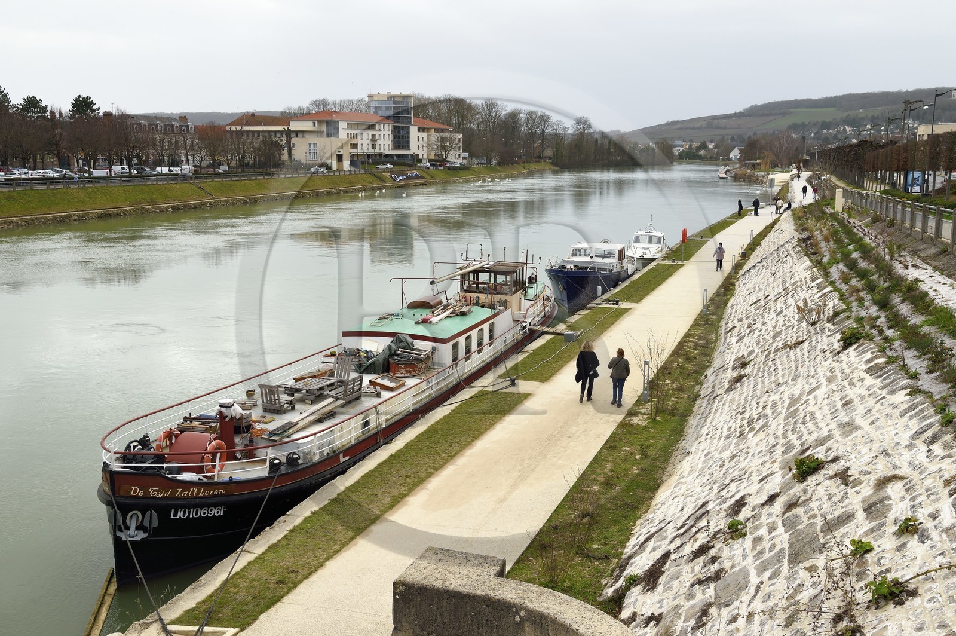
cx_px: 478
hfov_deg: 53.2
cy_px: 318
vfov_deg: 36.8
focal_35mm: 36
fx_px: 955
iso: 200
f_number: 10
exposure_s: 1/160
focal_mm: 36
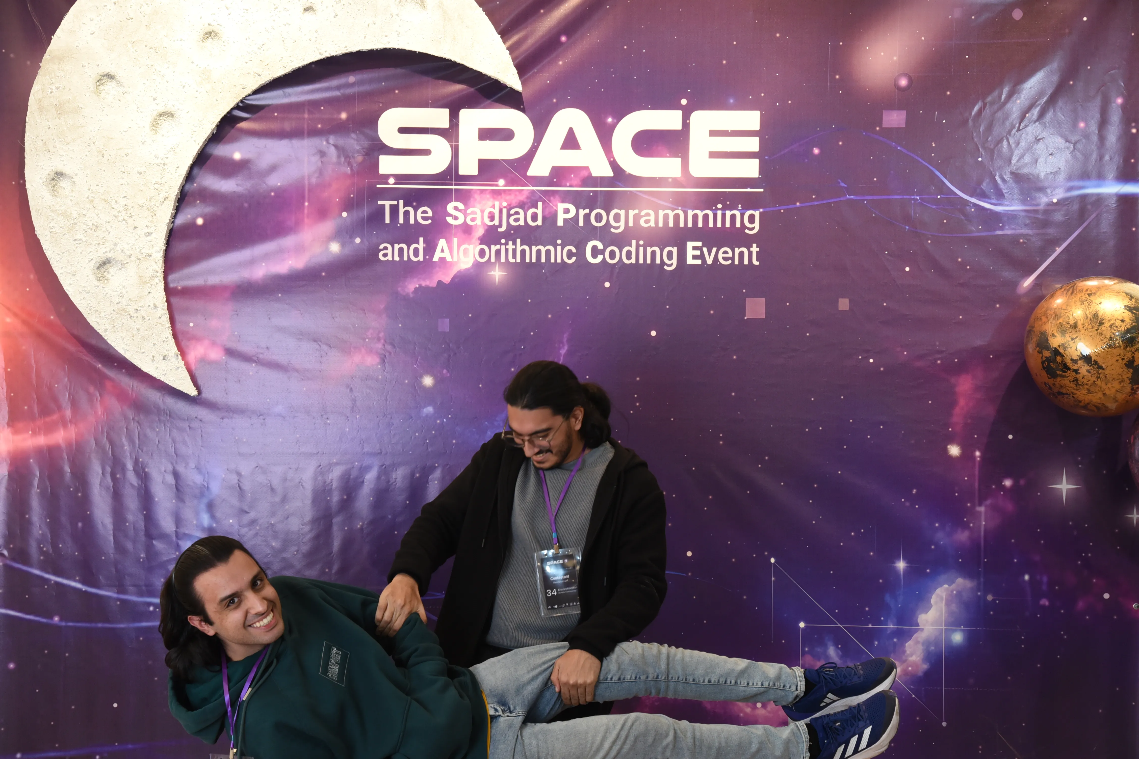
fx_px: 1835
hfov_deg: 34.5
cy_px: 380
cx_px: 570
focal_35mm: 58
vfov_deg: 23.4
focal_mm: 58
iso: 1600
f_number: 6.3
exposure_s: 1/100
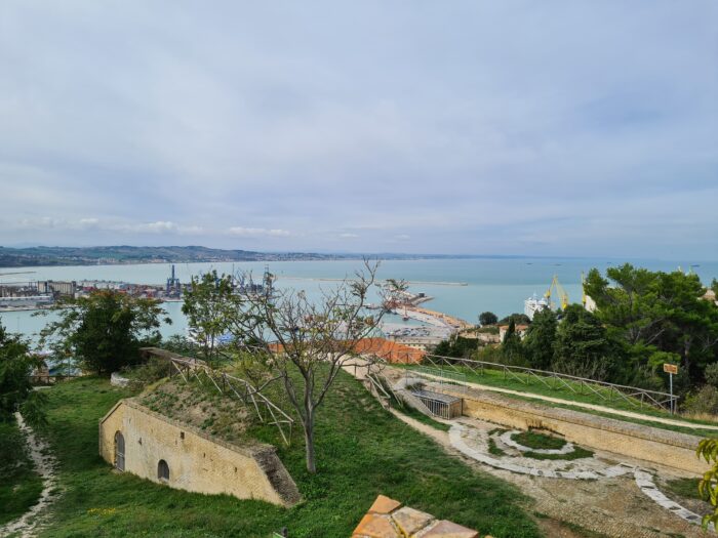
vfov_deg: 53.1
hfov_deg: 67.3
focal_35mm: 26
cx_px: 359
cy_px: 269
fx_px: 539
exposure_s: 1/3352
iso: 50
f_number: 1.8
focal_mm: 5.4
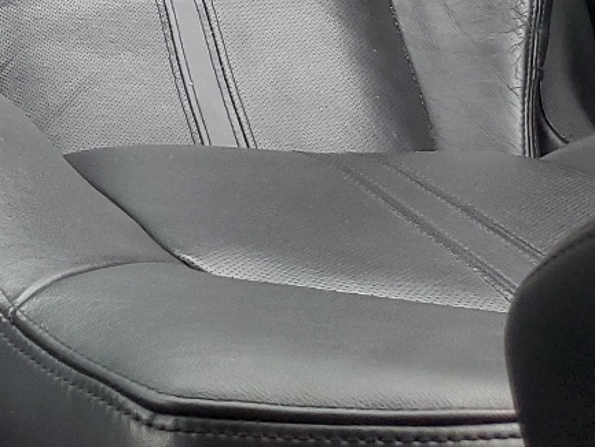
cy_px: -282
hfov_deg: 18.2
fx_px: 1651
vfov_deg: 14.1
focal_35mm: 96
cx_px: -298
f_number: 1.5
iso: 58
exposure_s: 1/60.2
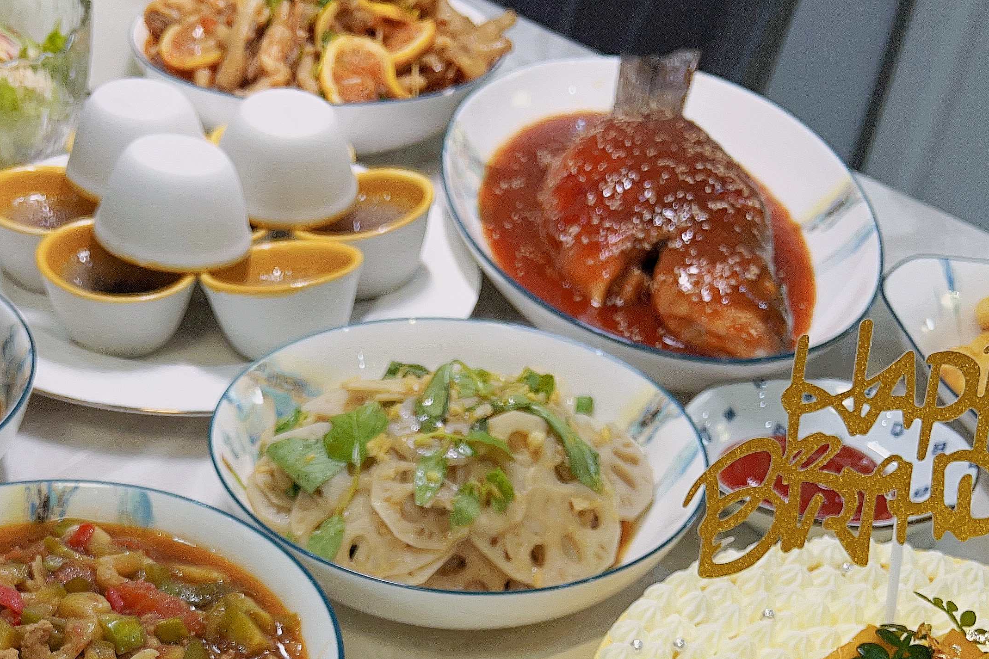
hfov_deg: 38.2
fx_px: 1401
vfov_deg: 23.4
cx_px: 291
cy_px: 858
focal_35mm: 51
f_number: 1.5
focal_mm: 5.7
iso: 40
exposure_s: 1/219
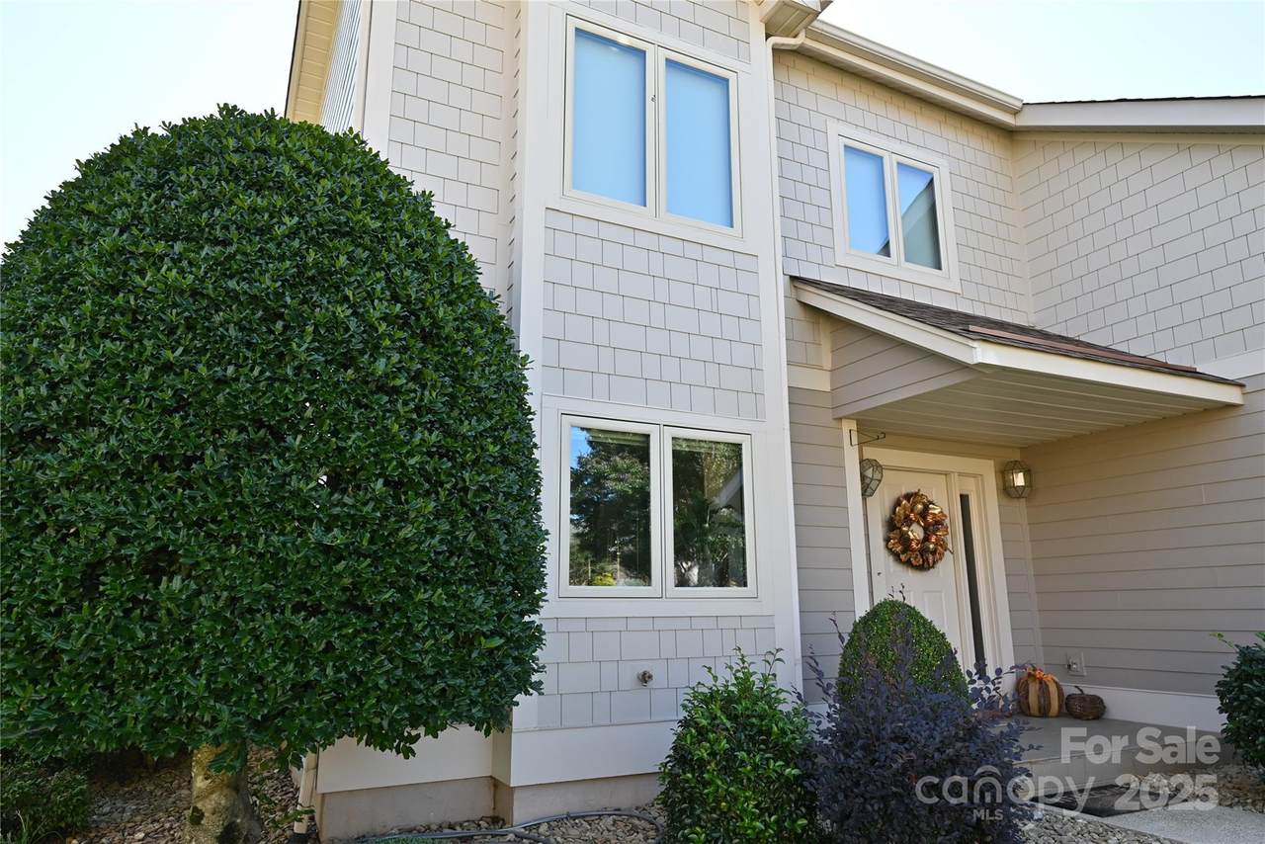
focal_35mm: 22
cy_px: 422
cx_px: 632
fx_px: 773
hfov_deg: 78.6
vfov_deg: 57.3
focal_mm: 22
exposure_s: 1/250
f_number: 5.6
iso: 200
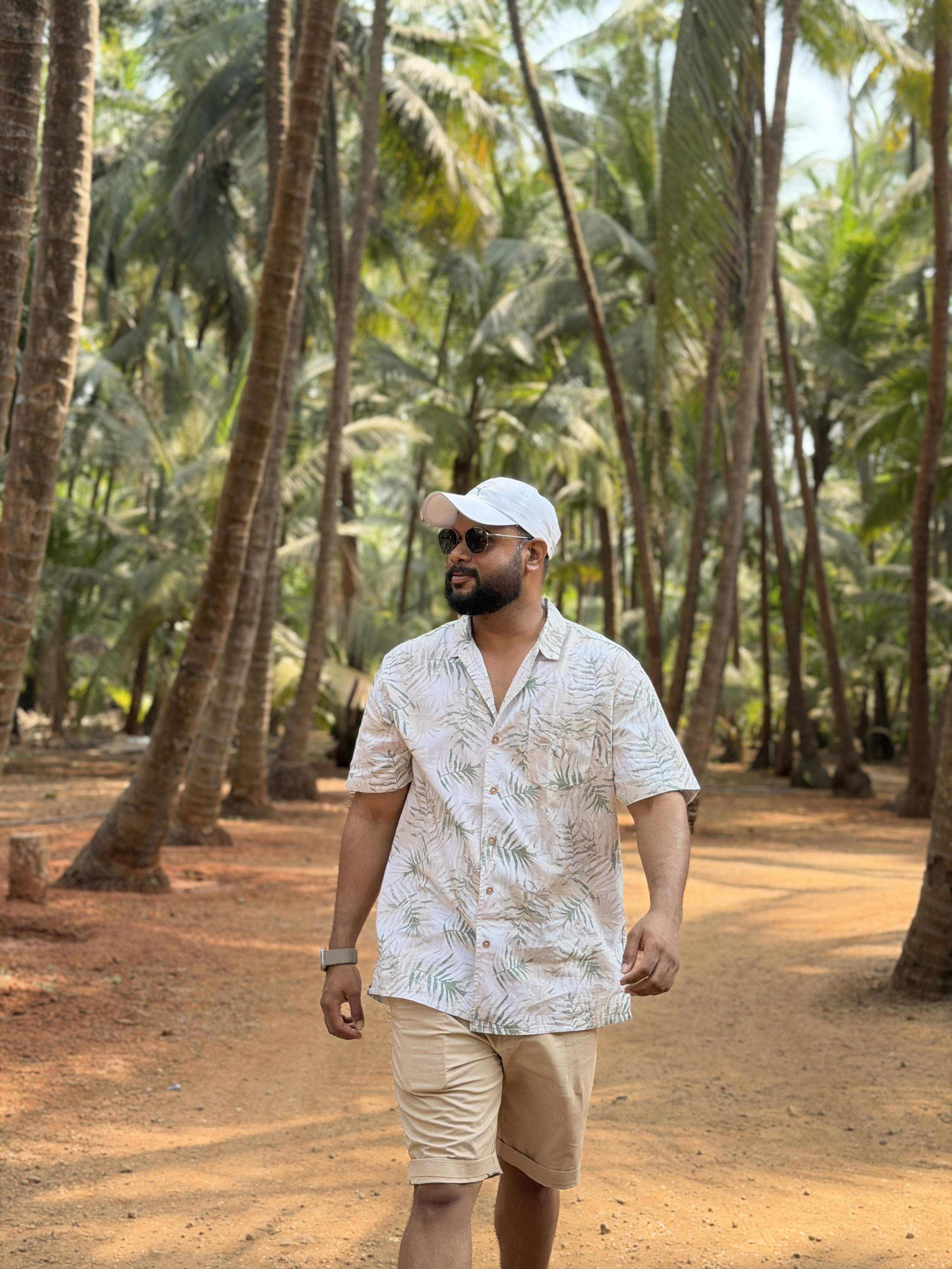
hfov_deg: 30.3
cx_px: 476
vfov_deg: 39.7
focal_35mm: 48
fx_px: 1760
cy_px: 634
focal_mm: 6.76
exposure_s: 1/472
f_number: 1.78
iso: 80
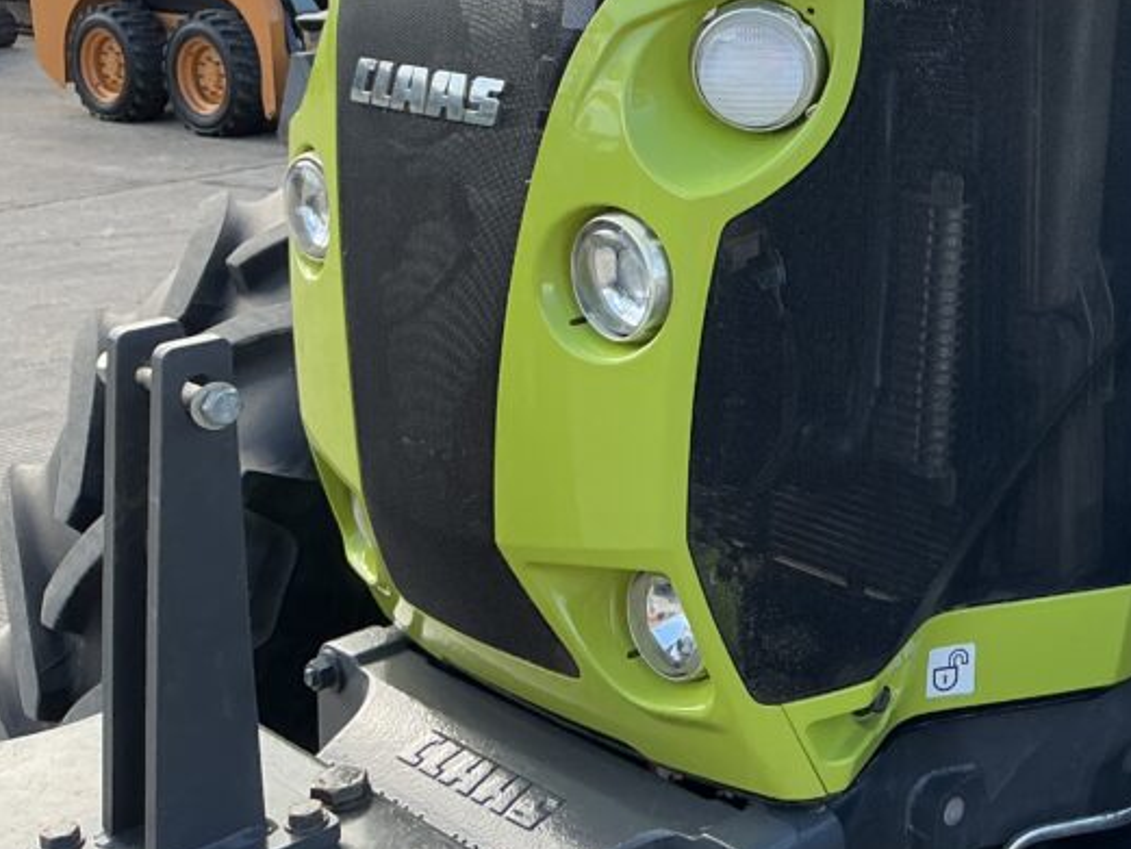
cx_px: 1070
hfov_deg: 32.7
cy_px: 148
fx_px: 1797
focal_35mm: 55
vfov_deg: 26.0
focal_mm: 3
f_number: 1.8
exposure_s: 1/302
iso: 25
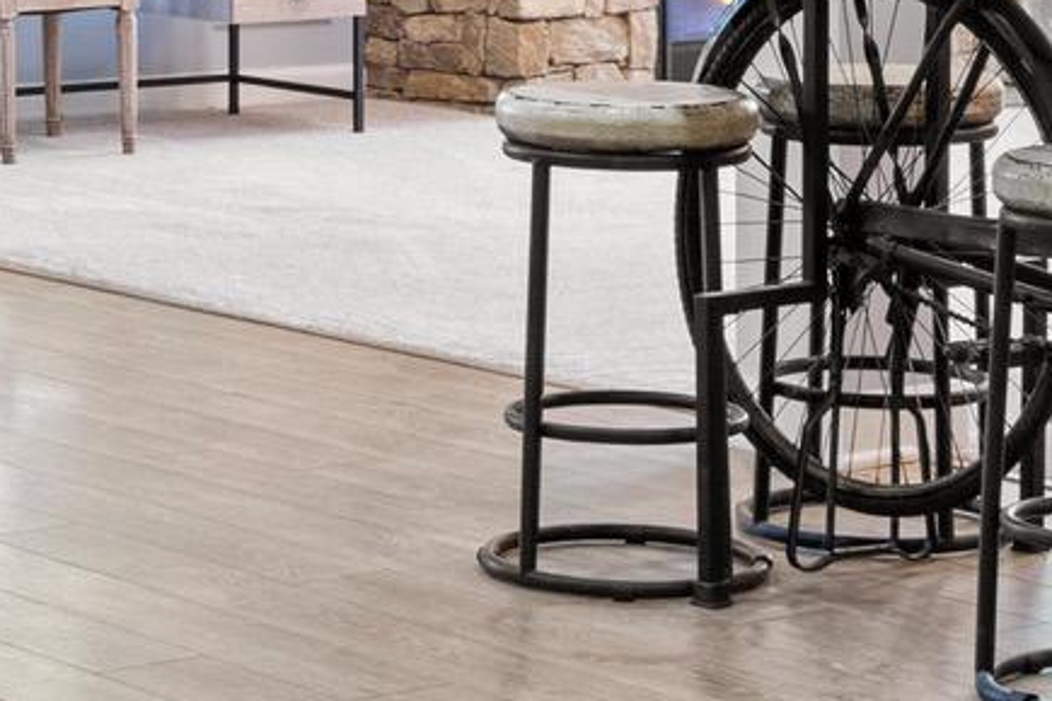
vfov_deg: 9.2
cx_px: 48
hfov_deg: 13.9
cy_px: -318
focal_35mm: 146
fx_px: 4266
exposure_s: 1/4
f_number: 9
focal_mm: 31
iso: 640
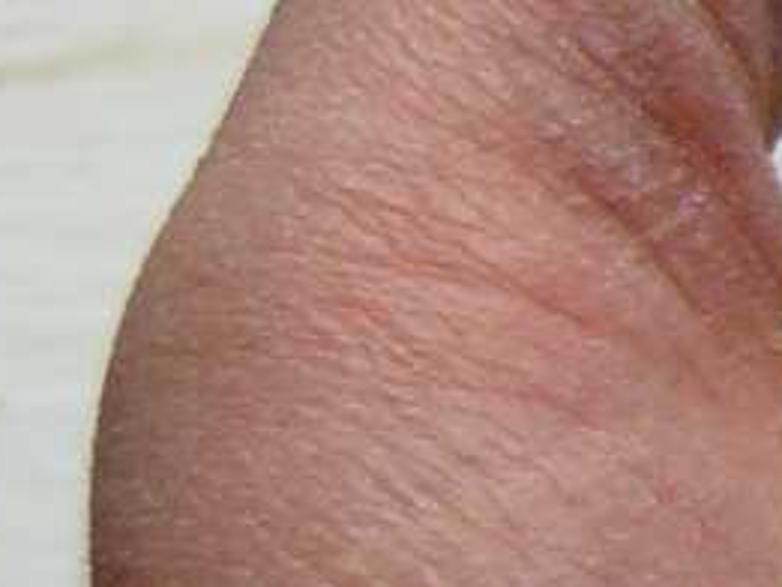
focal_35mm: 282
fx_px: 6374
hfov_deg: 6.3
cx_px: 2499
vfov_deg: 5.3
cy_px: 0
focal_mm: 6
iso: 100
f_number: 2.8
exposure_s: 1/125
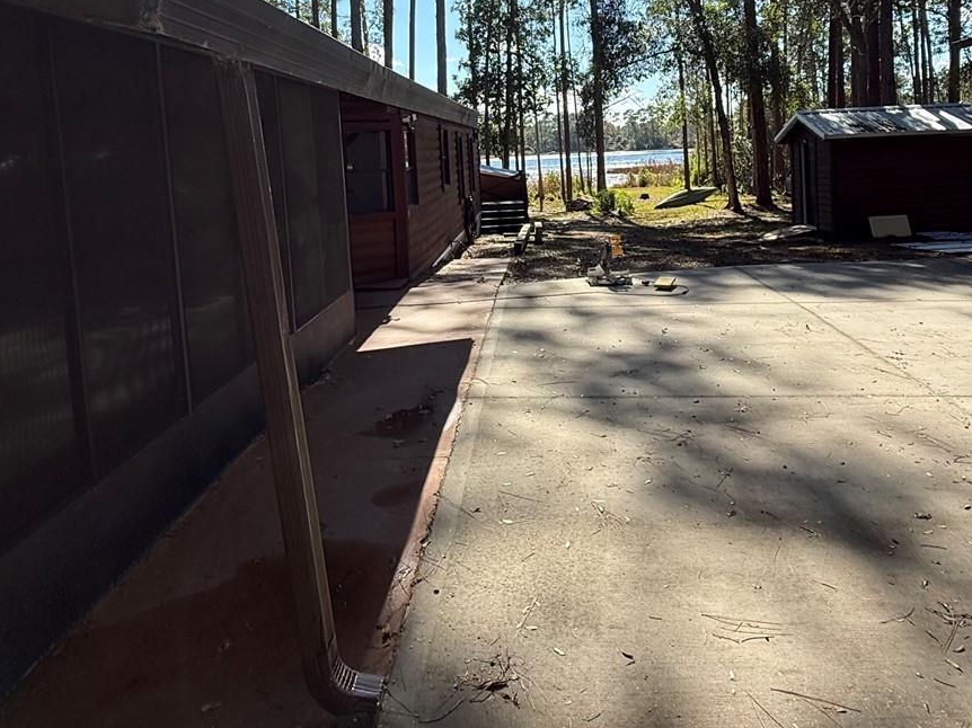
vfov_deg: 51.1
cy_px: 196
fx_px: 730
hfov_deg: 67.1
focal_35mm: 26
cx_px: 536
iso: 50
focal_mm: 2.22
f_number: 2.2
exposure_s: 1/970
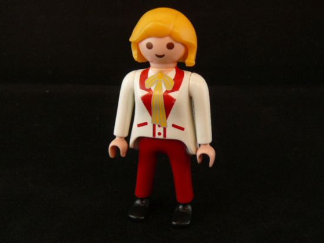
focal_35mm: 36
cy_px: 122
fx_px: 337
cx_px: 162
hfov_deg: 51.3
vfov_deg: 39.7
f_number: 4
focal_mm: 6
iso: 125
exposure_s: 1/13
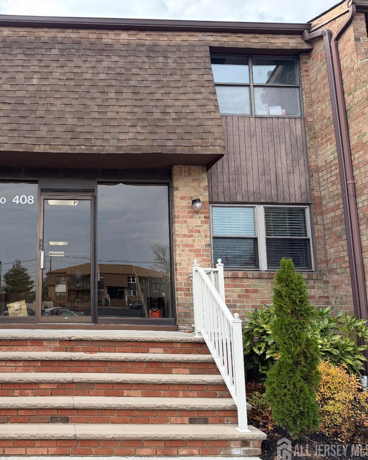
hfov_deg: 43.3
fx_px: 436
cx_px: 66
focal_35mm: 32
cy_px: 233
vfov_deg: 55.7
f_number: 1.78
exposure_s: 1/715
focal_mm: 6.76
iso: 80
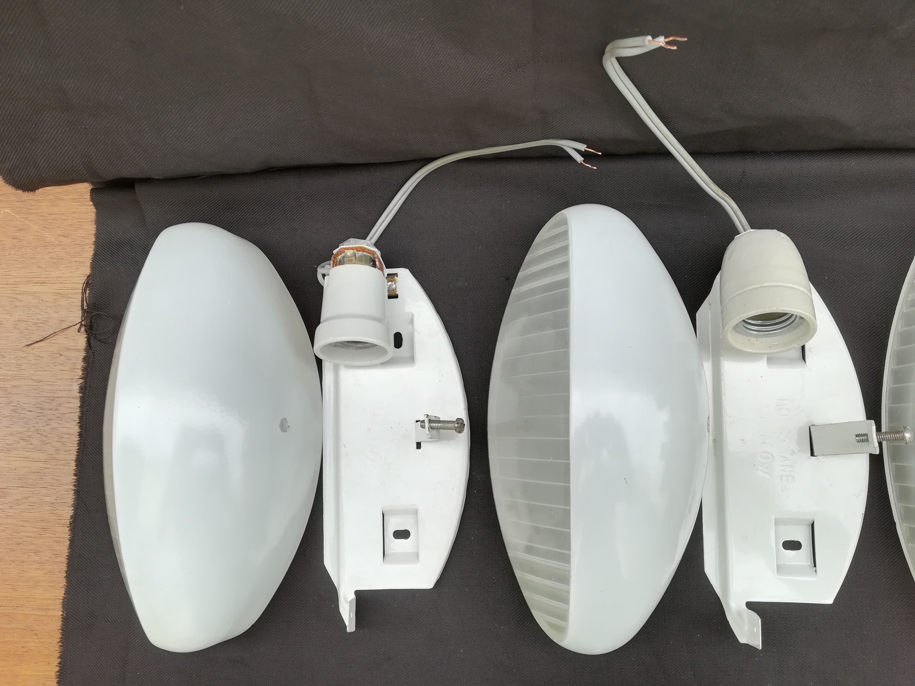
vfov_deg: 53.1
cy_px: 343
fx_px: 687
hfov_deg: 67.3
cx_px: 458
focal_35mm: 26
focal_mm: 3.83
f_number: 2.2
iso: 50
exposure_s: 1/168
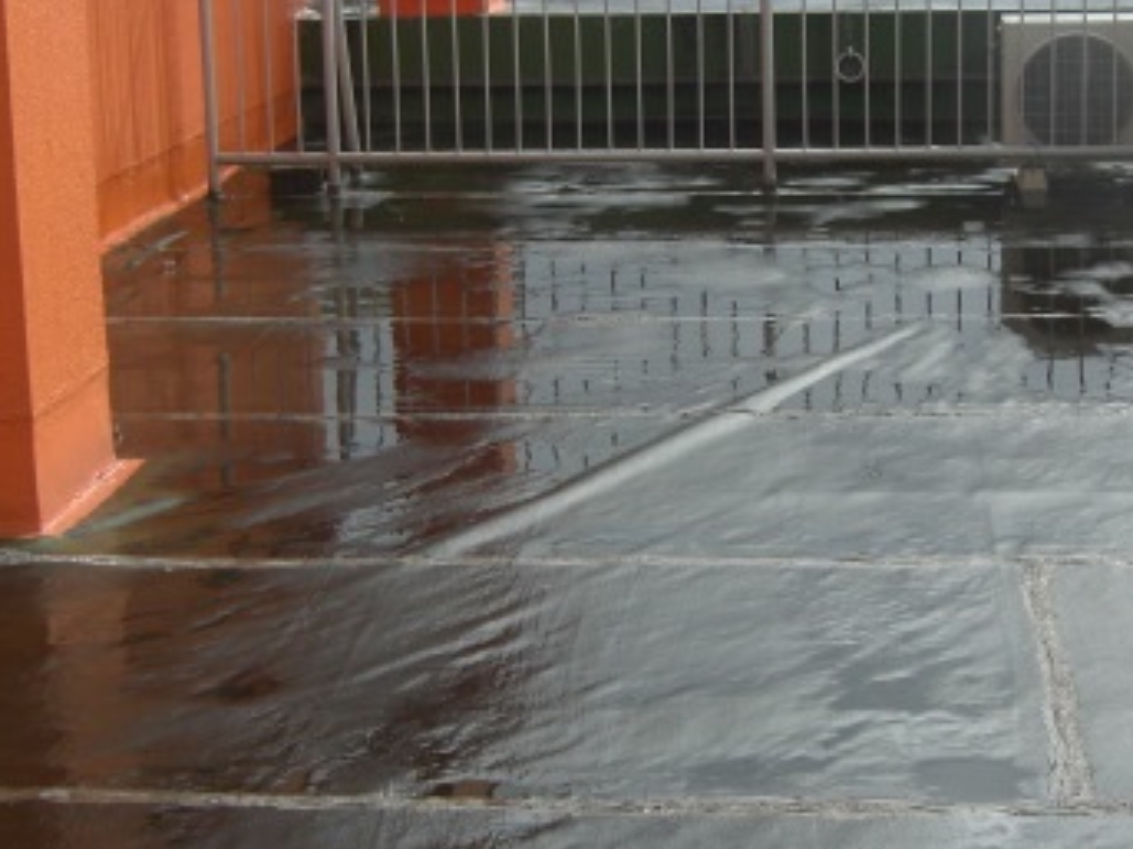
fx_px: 2323
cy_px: 248
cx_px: 674
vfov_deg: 20.6
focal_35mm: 71
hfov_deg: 27.4
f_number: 4
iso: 80
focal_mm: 7.9
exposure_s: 1/500
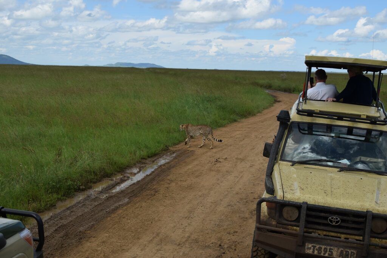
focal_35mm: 52
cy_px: 129
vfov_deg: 25.8
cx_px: 194
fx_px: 564
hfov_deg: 37.8
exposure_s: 1/320
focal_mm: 35
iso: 200
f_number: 9
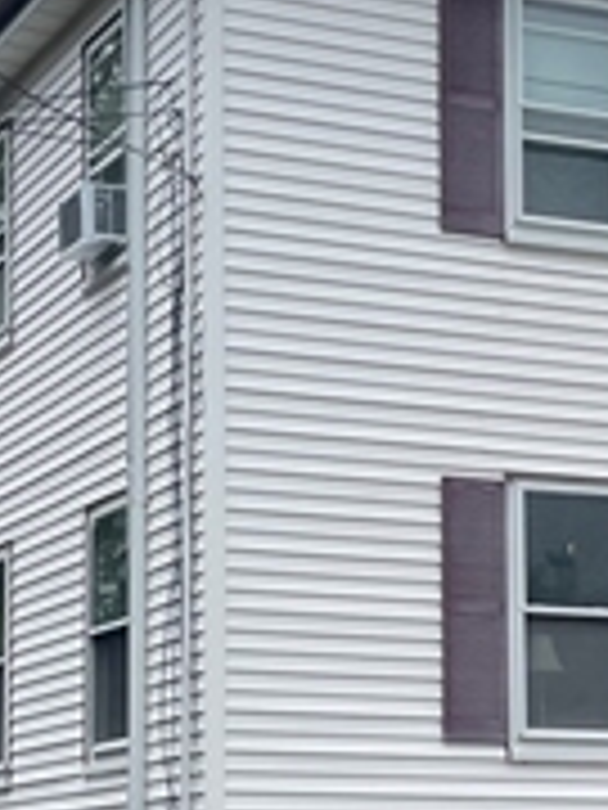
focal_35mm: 111
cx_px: 387
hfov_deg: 13.3
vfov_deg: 17.5
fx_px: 2599
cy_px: 711
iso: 32
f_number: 1.6
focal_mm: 4.2
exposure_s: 1/6897
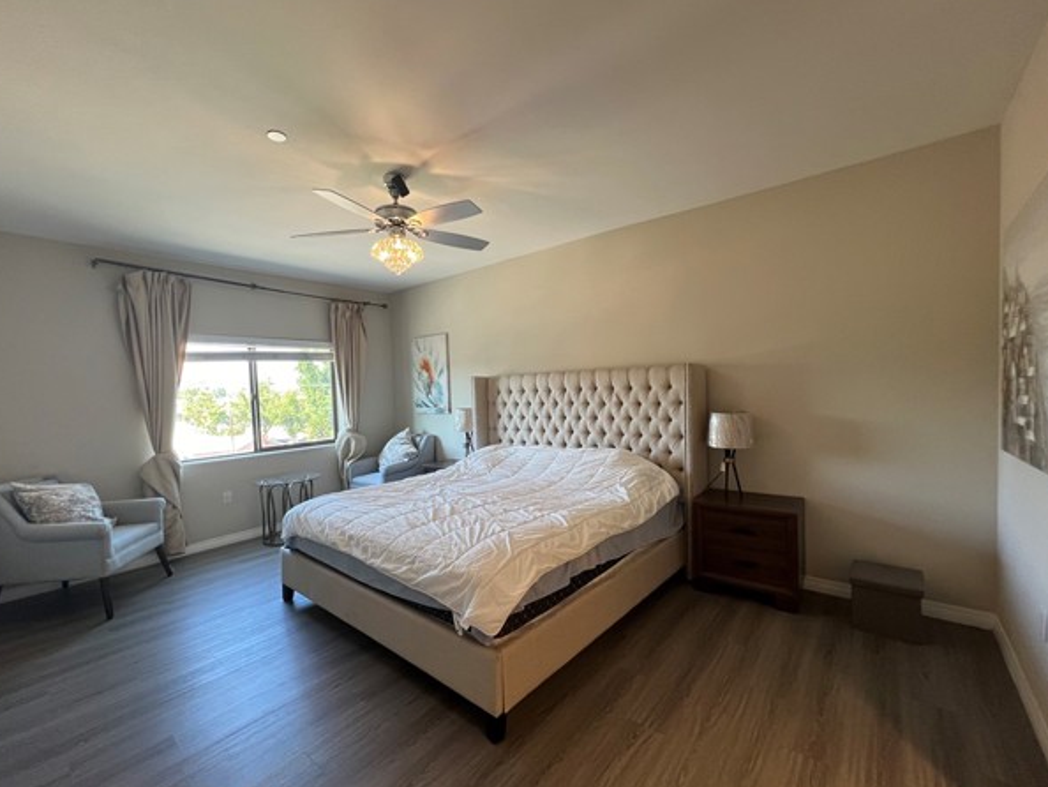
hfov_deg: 102.0
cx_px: 510
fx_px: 424
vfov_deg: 85.7
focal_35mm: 14
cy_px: 408
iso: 200
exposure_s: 1/120
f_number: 1.8
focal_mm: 1.57
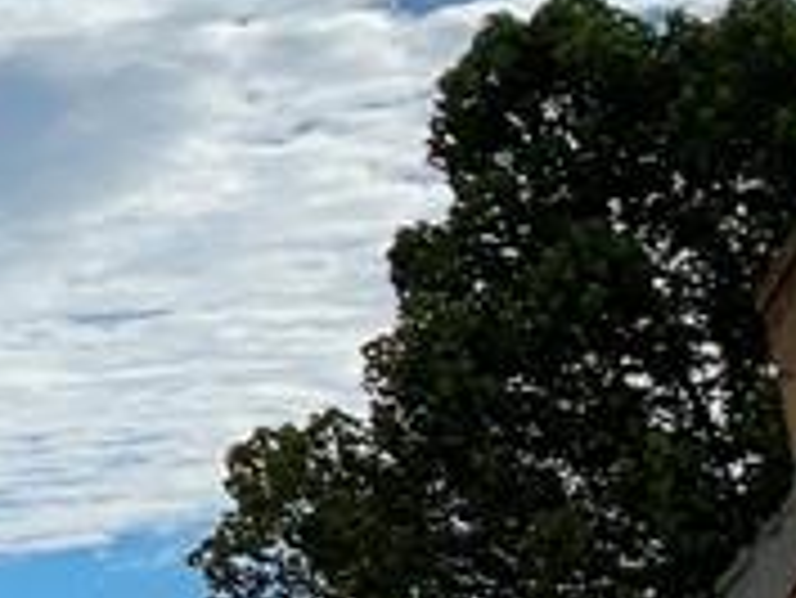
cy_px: -4
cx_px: -1444
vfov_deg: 9.8
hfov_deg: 10.3
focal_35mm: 150
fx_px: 3452
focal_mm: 4.25
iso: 25
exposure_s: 1/3521
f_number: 1.8
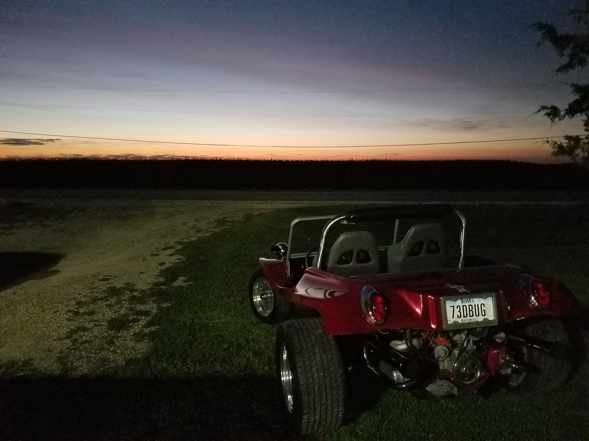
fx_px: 442
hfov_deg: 67.3
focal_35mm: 26
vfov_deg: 53.1
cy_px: 220
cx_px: 294
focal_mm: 4.2
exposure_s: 1/10
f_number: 1.7
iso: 1250
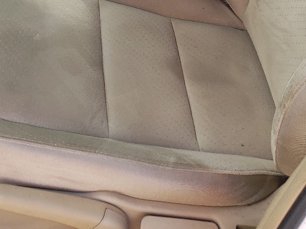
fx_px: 663
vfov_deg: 18.6
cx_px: 6
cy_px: -45
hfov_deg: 24.9
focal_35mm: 75
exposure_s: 1/357
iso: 50
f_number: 1.5
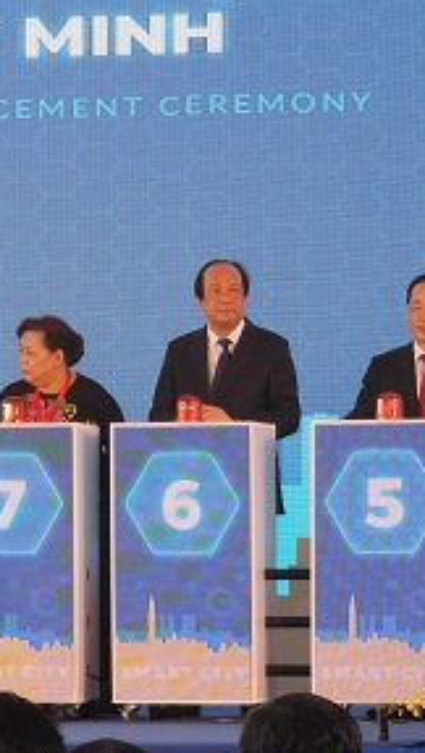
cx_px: -312
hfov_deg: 5.0
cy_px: 331
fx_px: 4776
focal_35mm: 239
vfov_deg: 9.0
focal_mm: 18.7
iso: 160
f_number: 4.2
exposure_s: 1/100
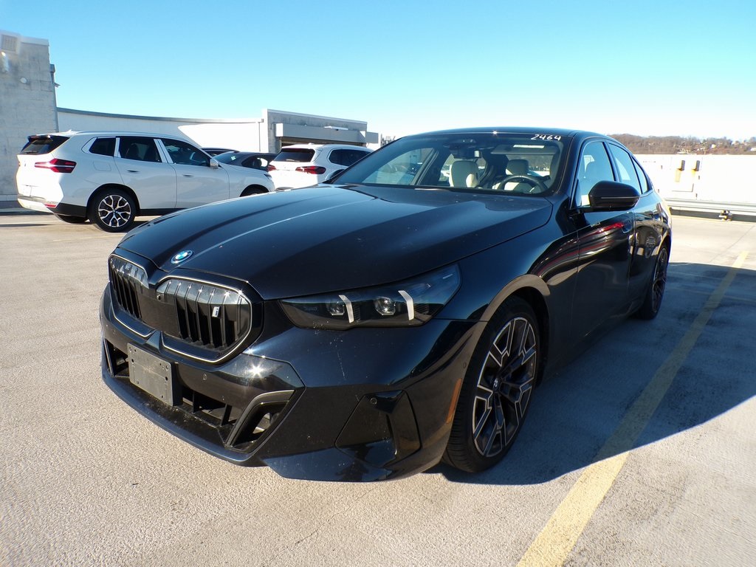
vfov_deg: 56.8
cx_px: 378
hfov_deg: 71.6
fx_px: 524
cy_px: 284
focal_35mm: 24
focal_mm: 4.3
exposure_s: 1/320
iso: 100
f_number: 4.4
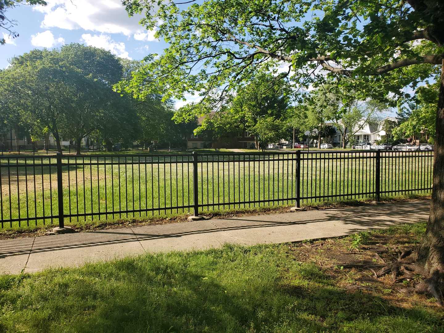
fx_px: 333
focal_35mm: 26
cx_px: 222
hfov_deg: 67.3
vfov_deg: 53.1
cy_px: 166
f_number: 2.4
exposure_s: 1/816
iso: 50
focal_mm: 4.3
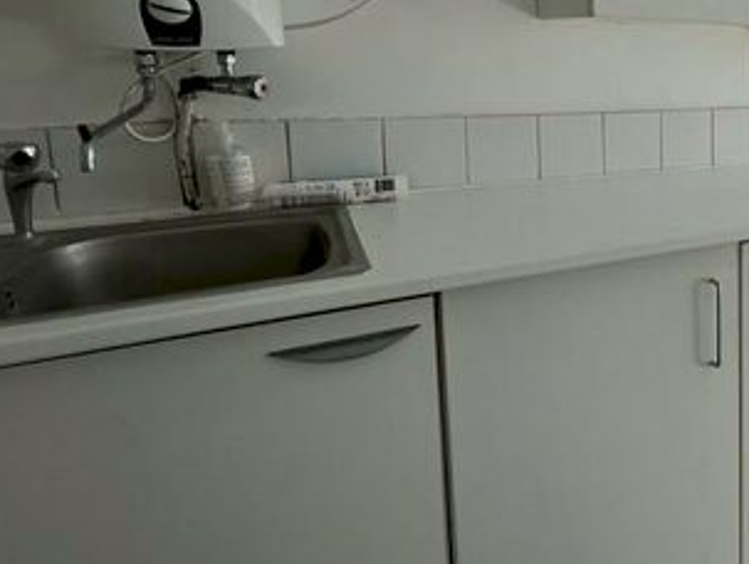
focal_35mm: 30
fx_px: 650
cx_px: 833
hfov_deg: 44.7
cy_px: 152
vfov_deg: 45.5
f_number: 1.8
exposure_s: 1/131
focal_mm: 1.57
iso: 32
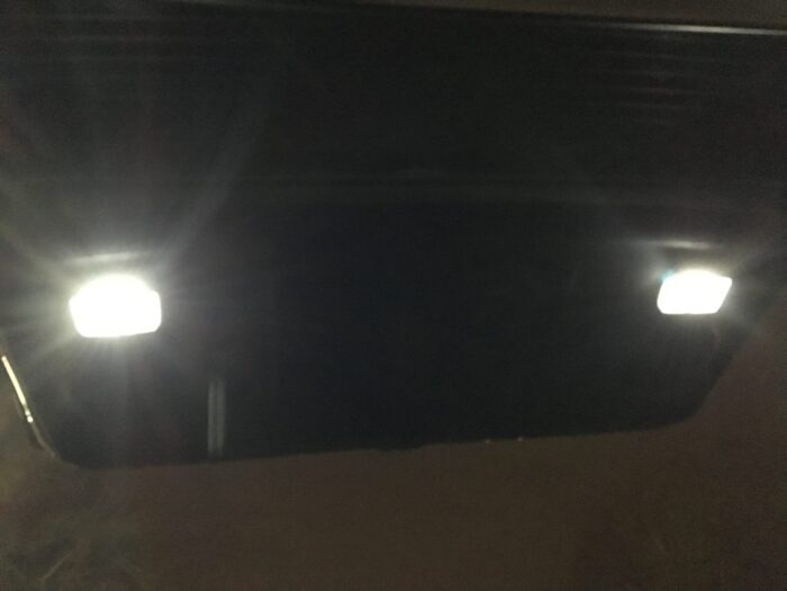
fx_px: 659
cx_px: 394
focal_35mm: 29
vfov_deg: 48.2
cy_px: 296
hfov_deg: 61.7
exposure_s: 1/15
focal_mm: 4.15
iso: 2000
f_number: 2.2
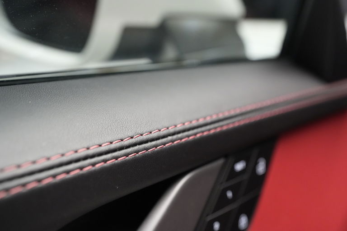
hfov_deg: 54.4
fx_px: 337
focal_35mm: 35
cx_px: 174
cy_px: 116
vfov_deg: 37.9
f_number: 4.5
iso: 8000
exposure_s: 1/60
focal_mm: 35
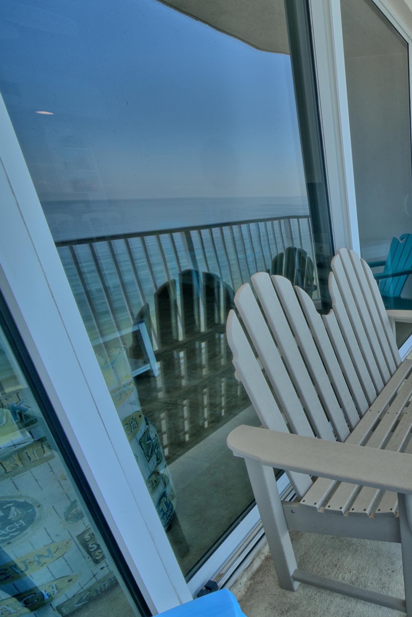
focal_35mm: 19
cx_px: 454
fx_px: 326
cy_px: 305
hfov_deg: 47.0
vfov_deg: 86.9
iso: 200
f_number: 19
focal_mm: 12
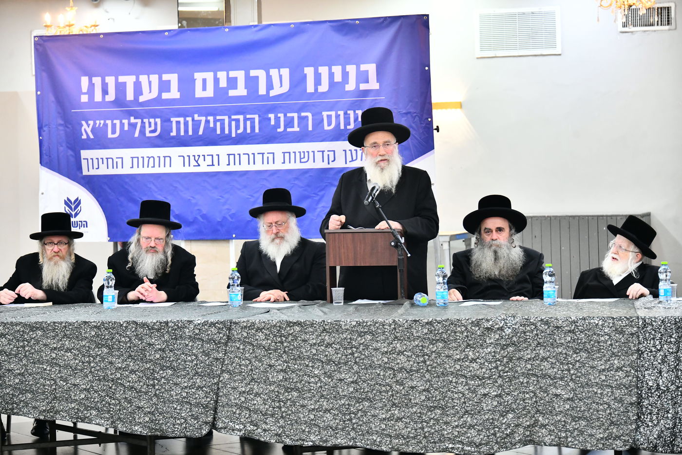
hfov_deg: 18.3
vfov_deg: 12.2
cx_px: 341
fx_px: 2121
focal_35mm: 112
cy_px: 228
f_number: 5.6
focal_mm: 112
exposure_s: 1/125
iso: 3200
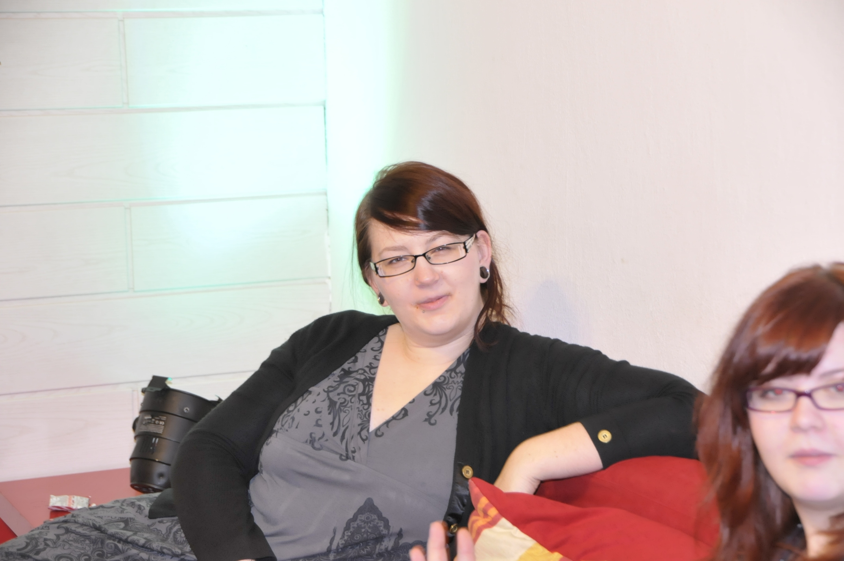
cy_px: 280
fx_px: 2459
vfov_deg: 13.0
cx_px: 422
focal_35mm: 105
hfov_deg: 19.5
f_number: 5.3
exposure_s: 1/3
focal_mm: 70
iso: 800
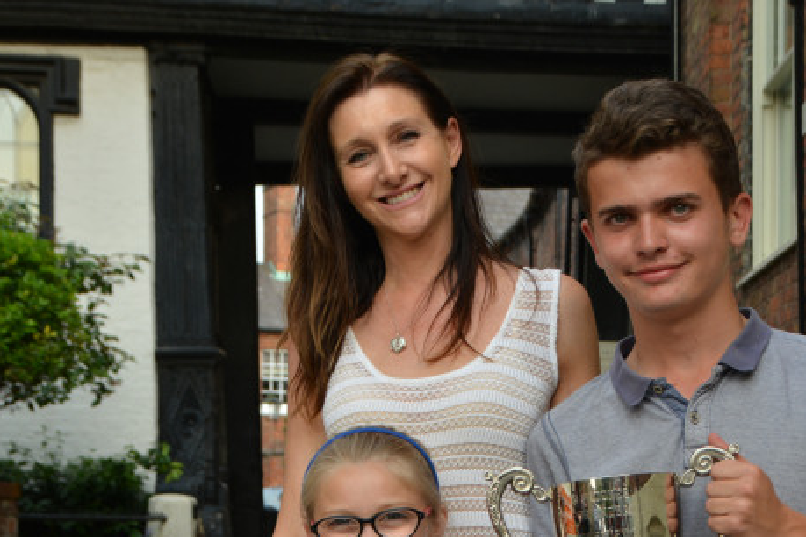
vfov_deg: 15.1
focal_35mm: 90
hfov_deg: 22.5
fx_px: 2015
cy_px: 444
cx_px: 537
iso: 200
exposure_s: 1/160
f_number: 6.3
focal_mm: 34
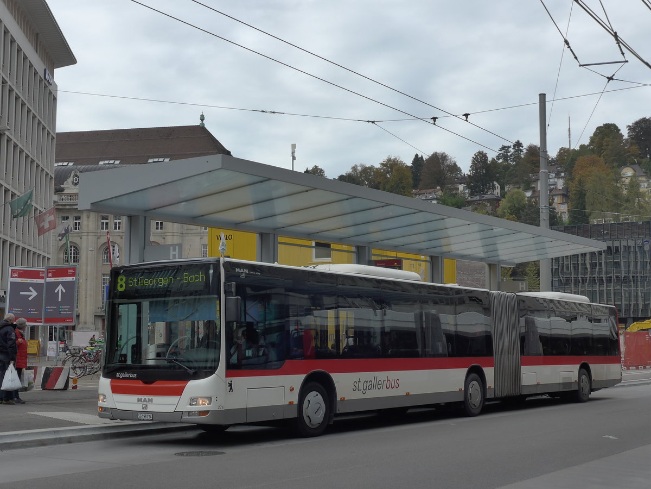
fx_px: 922
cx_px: 326
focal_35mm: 49
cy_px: 244
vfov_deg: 29.7
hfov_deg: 38.9
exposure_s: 1/640
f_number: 4
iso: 160
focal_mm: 10.1
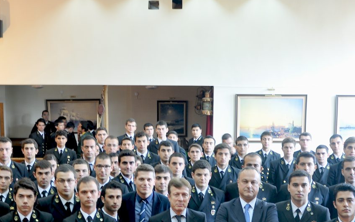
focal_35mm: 72
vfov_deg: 17.8
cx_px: 161
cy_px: 206
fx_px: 696
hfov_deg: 28.6
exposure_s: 1/4
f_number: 4
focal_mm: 25
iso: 200
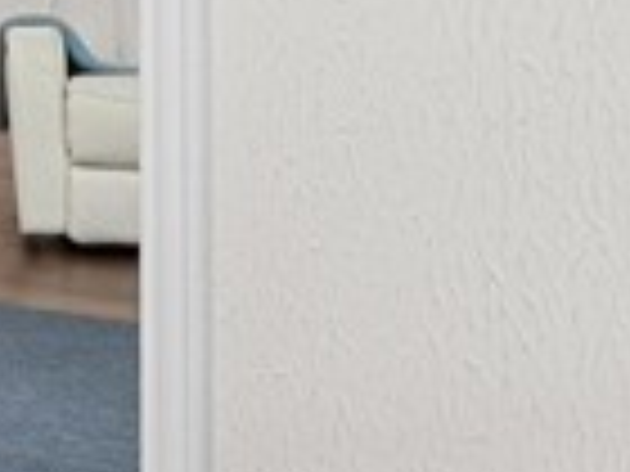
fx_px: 2233
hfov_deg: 13.1
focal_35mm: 123
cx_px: -763
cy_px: -171
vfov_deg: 11.7
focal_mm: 16.5
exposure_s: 1/2
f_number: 10
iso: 400
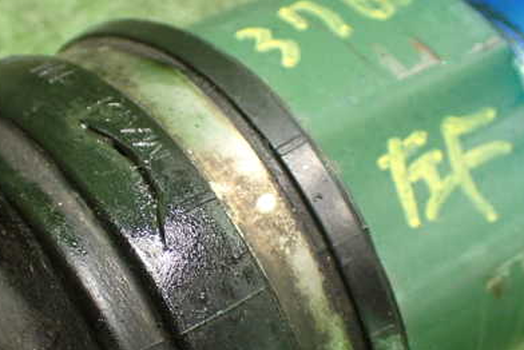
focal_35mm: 70
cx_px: 146
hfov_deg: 28.5
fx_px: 1020
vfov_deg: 19.5
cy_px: 194
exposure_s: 1/40
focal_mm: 7.84
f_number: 2.9
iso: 1000
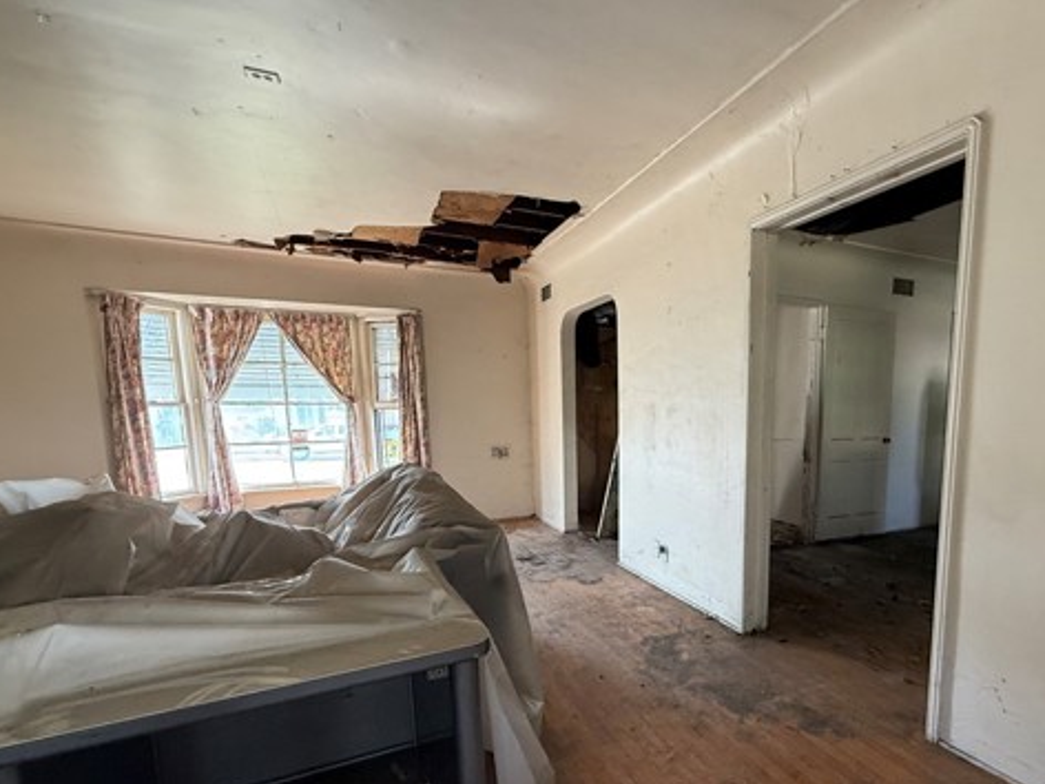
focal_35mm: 19
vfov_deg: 67.6
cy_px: 492
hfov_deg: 83.0
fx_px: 574
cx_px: 655
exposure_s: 1/97
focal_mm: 2.22
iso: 320
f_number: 2.2
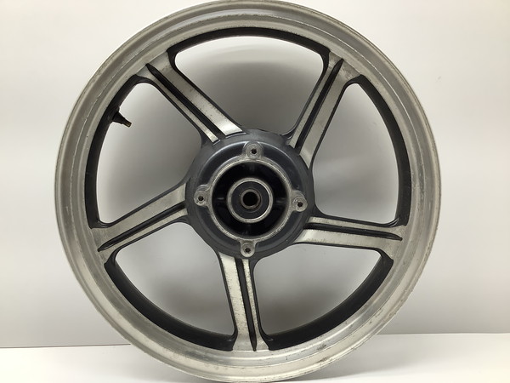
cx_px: 255
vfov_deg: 45.4
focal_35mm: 31
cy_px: 192
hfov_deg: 58.4
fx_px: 457
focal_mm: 3.3
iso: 80
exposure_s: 1/100
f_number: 2.4
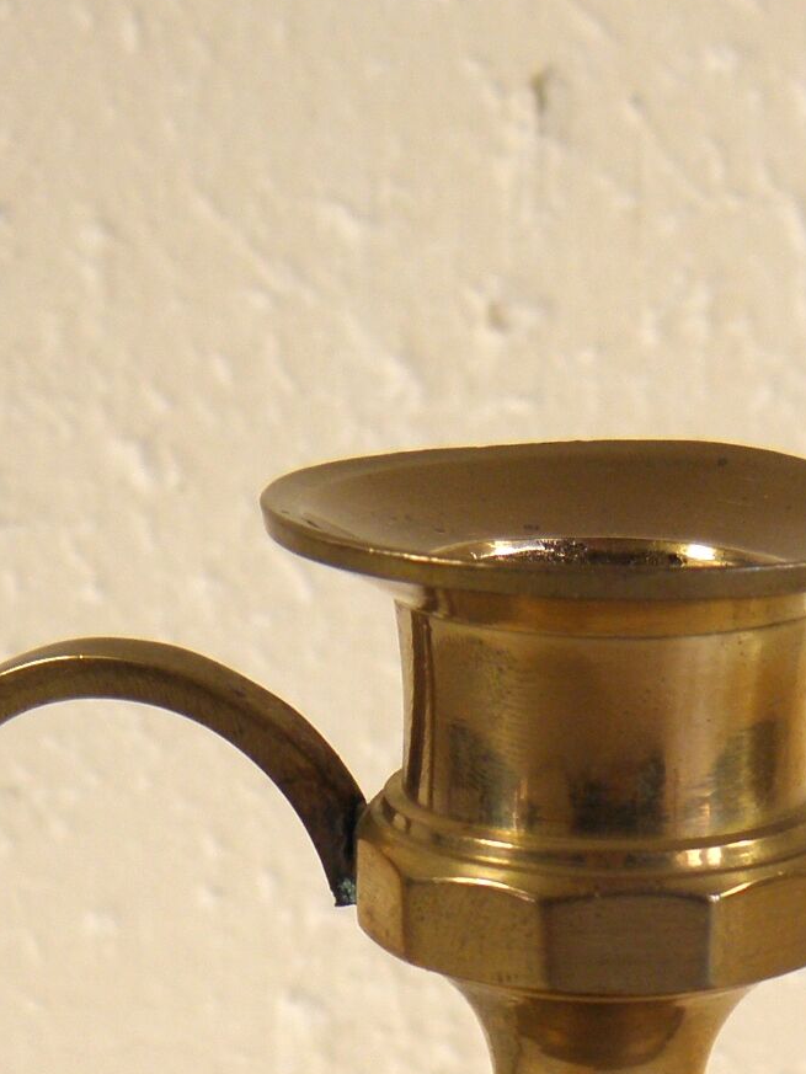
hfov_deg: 11.5
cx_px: 587
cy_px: 1418
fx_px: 4004
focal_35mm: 129
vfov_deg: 14.6
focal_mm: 7.9
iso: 100
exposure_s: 1/100
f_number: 3.9
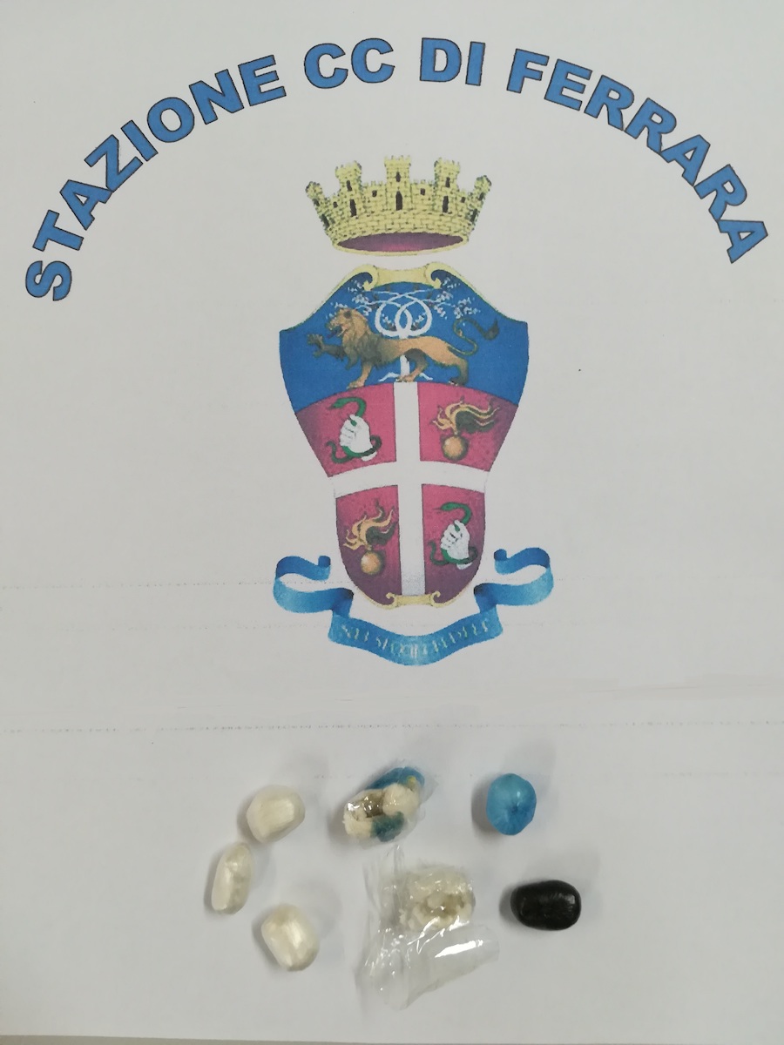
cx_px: 392
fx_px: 785
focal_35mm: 26
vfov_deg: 67.3
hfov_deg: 53.1
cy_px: 522
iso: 200
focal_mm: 3.83
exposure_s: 1/33.3
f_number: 2.2
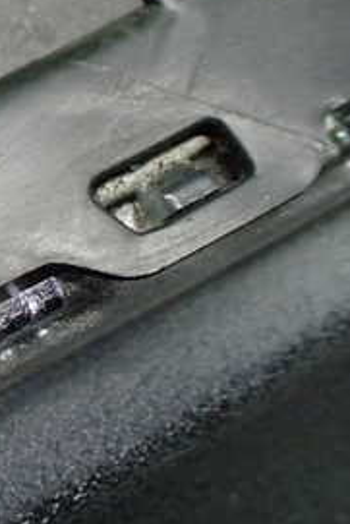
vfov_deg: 29.2
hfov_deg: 17.3
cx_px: -215
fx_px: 1005
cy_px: 267
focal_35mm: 69
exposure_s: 1/100
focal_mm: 5.4
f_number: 2.3
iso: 800
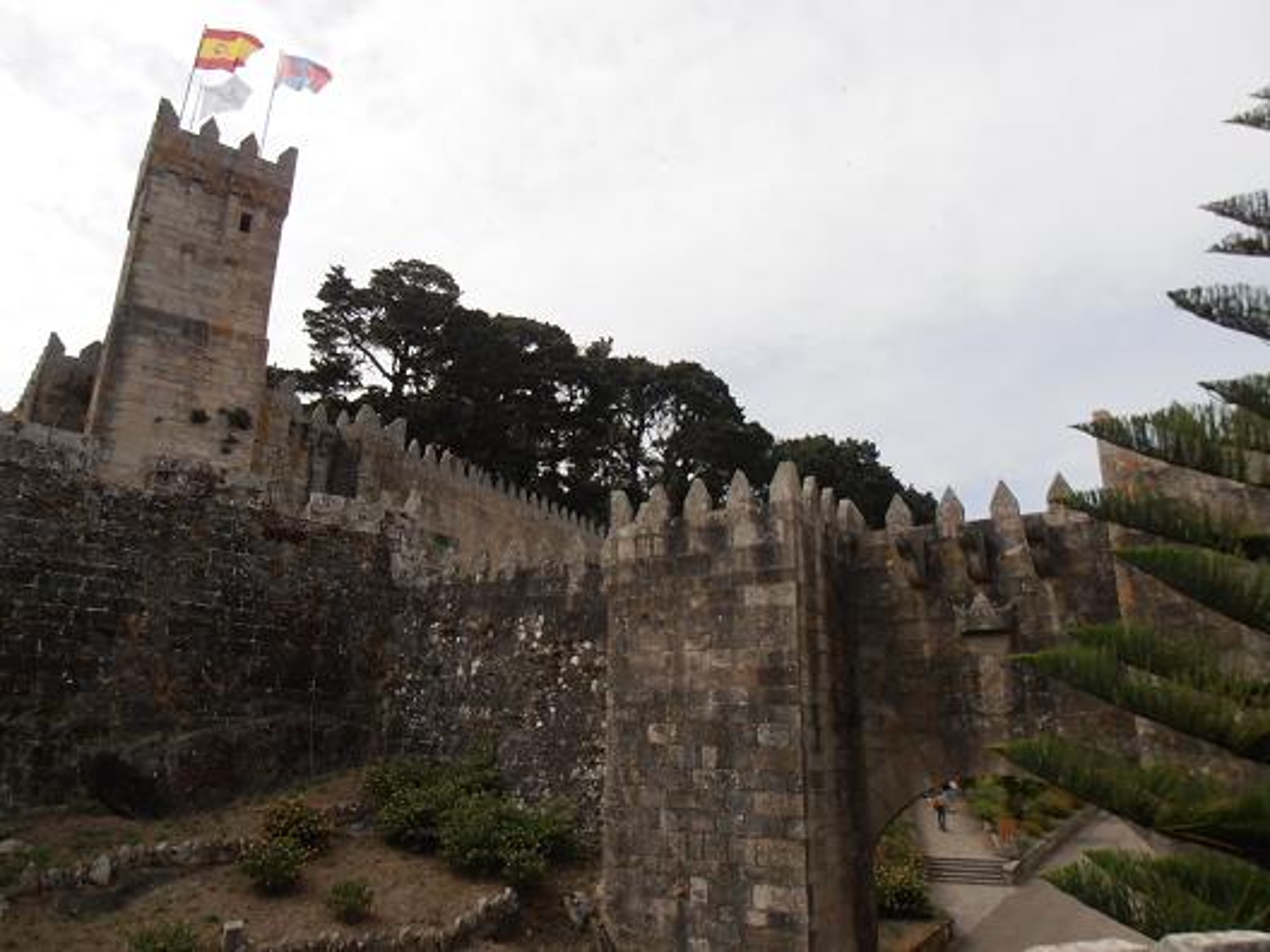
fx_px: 881
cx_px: 635
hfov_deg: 71.6
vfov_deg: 56.8
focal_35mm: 24
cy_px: 476
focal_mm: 4.2
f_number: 3
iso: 80
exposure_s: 1/1600
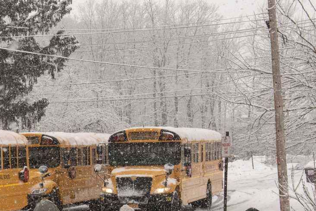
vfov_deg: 10.2
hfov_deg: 14.6
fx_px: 1177
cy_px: 203
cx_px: -103
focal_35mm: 134
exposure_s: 1/800
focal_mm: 48
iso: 2000
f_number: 11
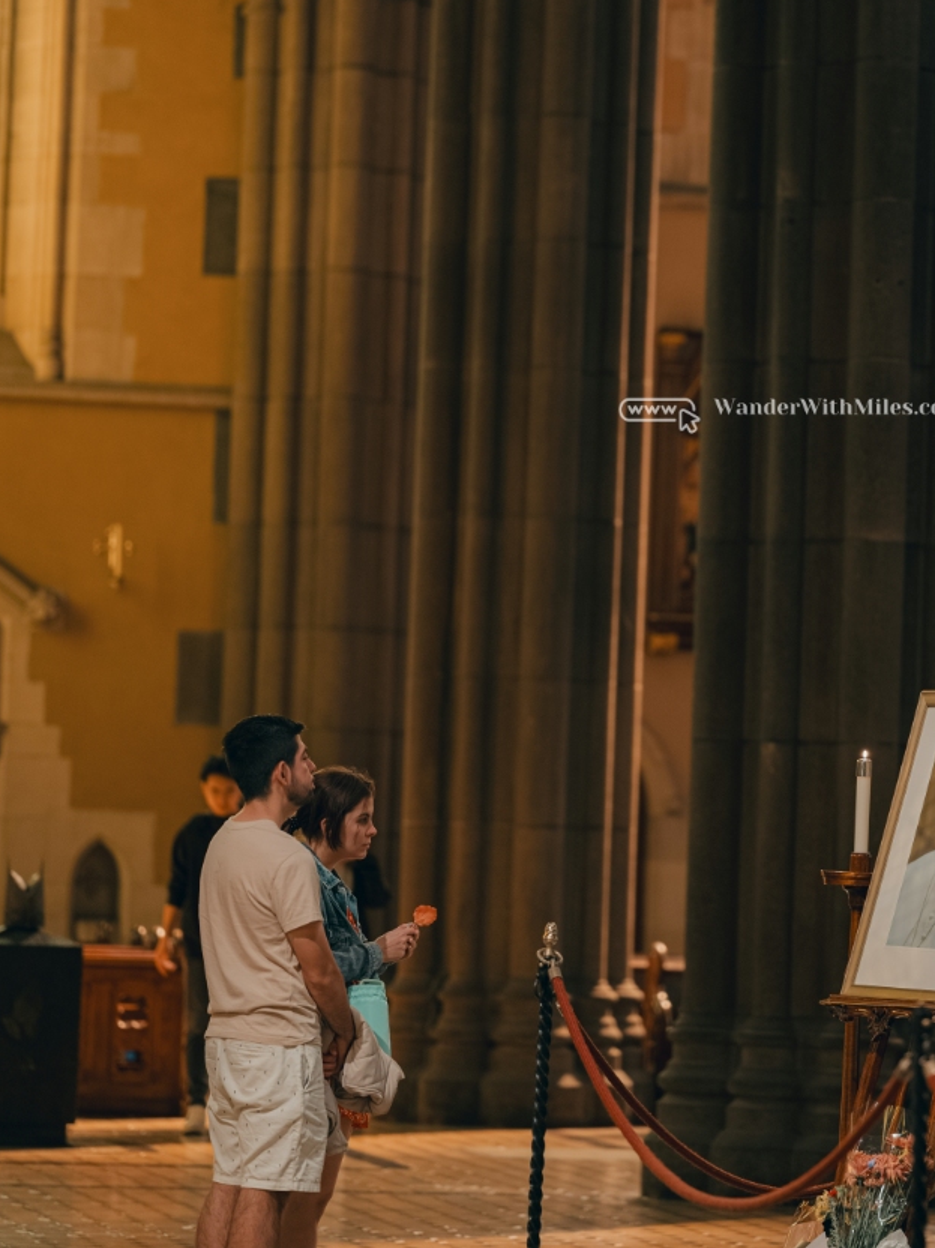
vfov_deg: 12.6
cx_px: 792
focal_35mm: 157
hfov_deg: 9.4
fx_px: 5656
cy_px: 416
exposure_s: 1/40
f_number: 2
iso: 800
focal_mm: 110
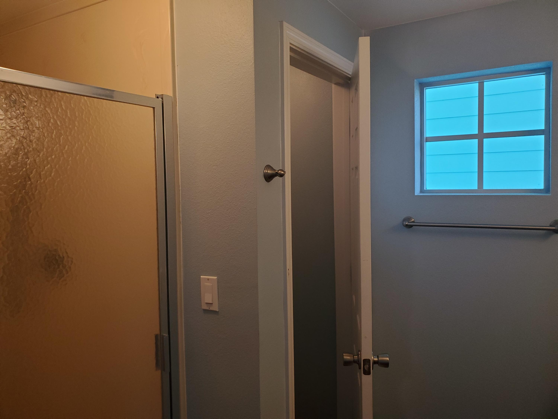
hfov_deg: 67.3
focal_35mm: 26
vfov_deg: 53.1
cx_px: 279
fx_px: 419
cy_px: 210
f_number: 2.4
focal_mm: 4.3
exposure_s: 1/120
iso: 200
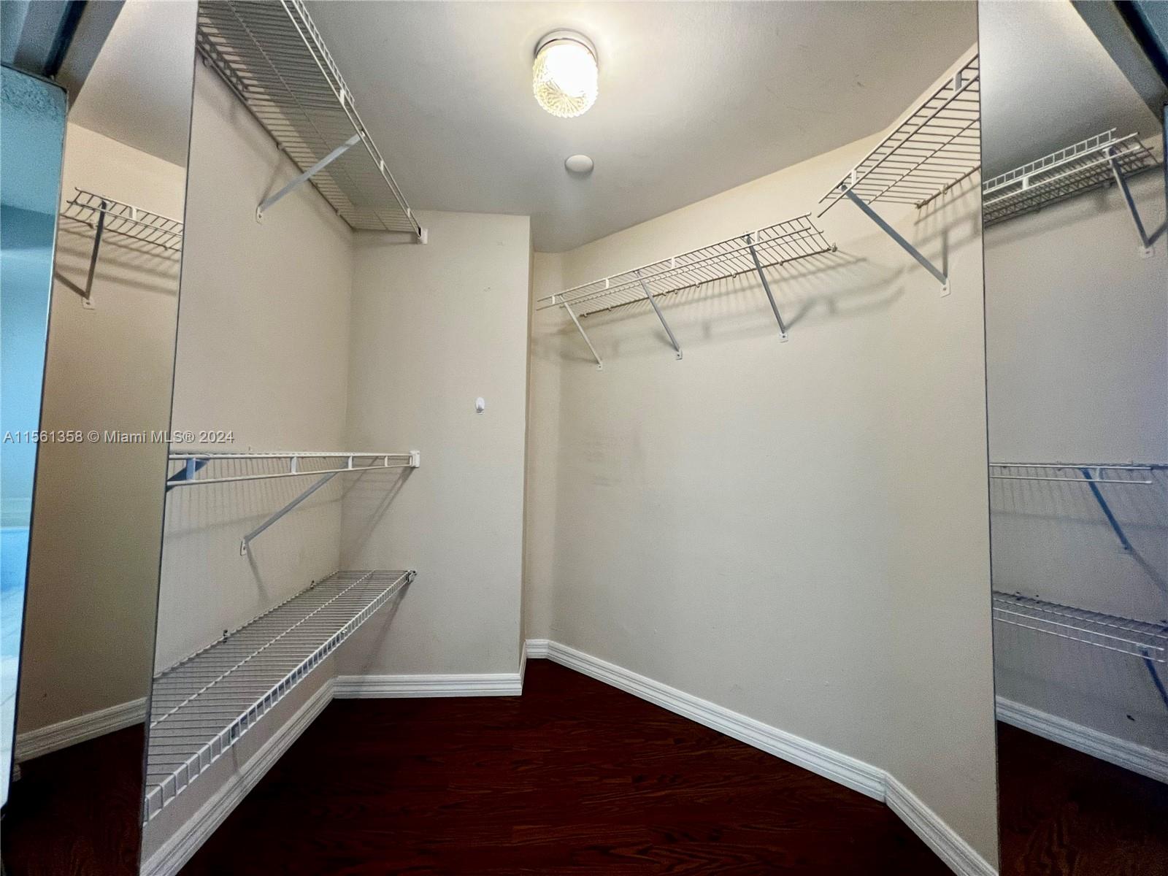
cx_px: 584
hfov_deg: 106.2
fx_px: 439
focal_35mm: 13
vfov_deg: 89.9
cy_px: 438
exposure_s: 1/60
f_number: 1.8
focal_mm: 1.57
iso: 160
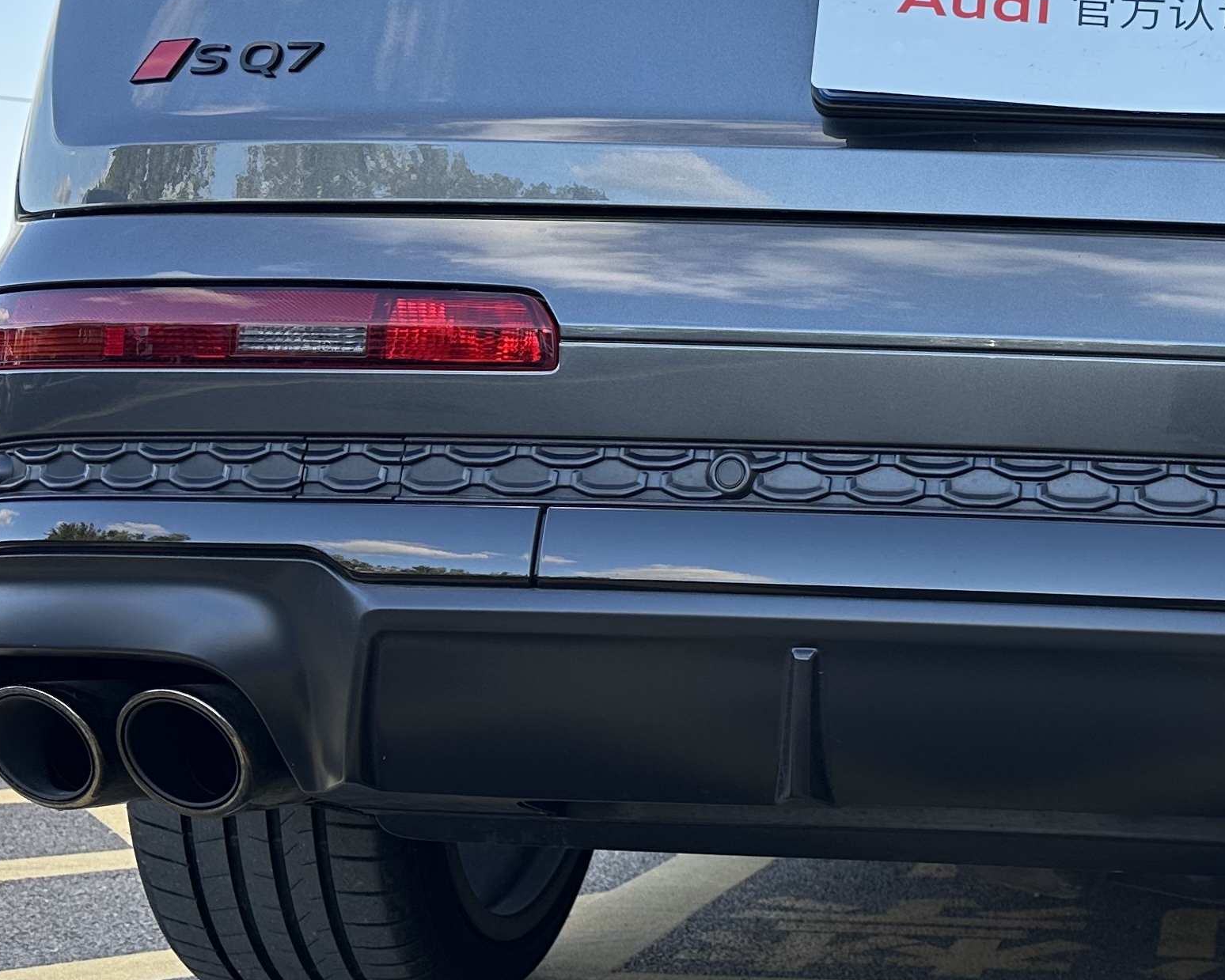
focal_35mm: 61
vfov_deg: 24.9
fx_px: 2212
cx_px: 1191
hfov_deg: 29.2
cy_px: 341
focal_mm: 6.86
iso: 80
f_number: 1.78
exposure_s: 1/415
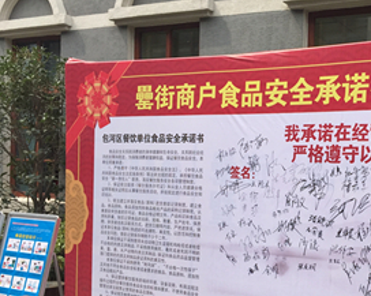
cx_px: 323
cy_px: 213
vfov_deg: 29.8
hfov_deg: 35.5
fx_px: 548
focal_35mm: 50
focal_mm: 4.15
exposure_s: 1/898
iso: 32
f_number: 2.2
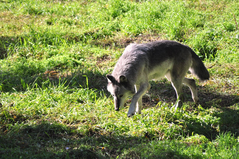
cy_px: 80
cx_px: 120
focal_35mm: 450
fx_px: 2985
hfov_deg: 4.6
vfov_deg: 3.0
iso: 640
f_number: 5.6
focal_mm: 300
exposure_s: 1/1000
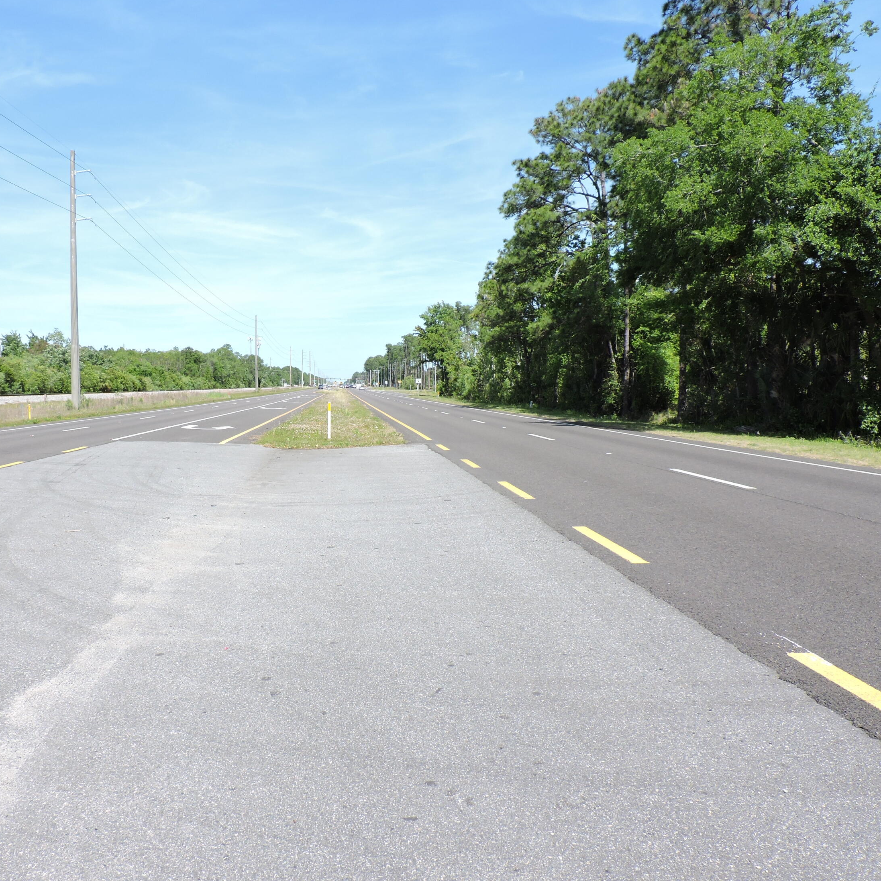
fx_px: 835
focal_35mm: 29
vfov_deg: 55.6
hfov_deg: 54.6
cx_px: 301
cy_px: 450
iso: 100
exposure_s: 1/500
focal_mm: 4.3
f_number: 3.7
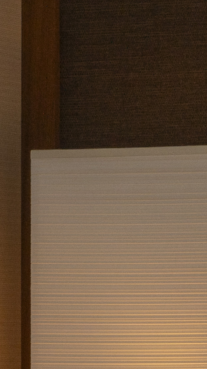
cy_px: 409
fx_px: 4860
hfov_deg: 2.4
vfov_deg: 4.3
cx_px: -791
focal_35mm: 498
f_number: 11
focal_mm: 75
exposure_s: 1/160
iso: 250
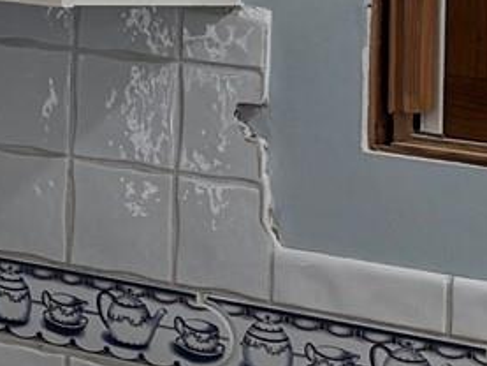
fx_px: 2702
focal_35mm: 192
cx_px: -1050
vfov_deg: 7.4
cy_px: -359
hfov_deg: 8.4
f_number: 1.6
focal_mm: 5.96
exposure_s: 1/120
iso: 50
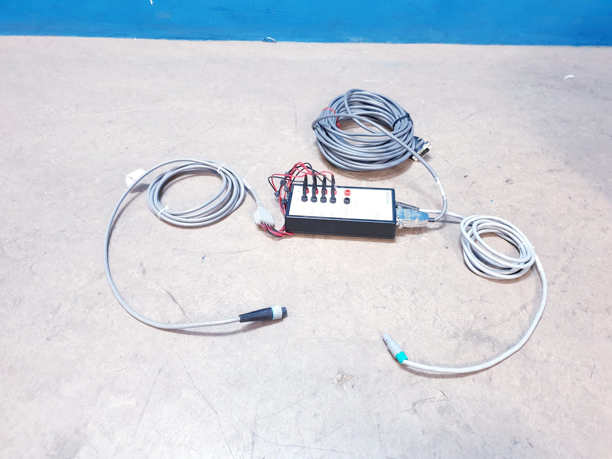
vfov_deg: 53.1
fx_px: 460
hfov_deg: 67.3
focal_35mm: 26
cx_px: 306
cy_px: 230
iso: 250
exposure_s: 1/50
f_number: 1.5
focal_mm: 4.3
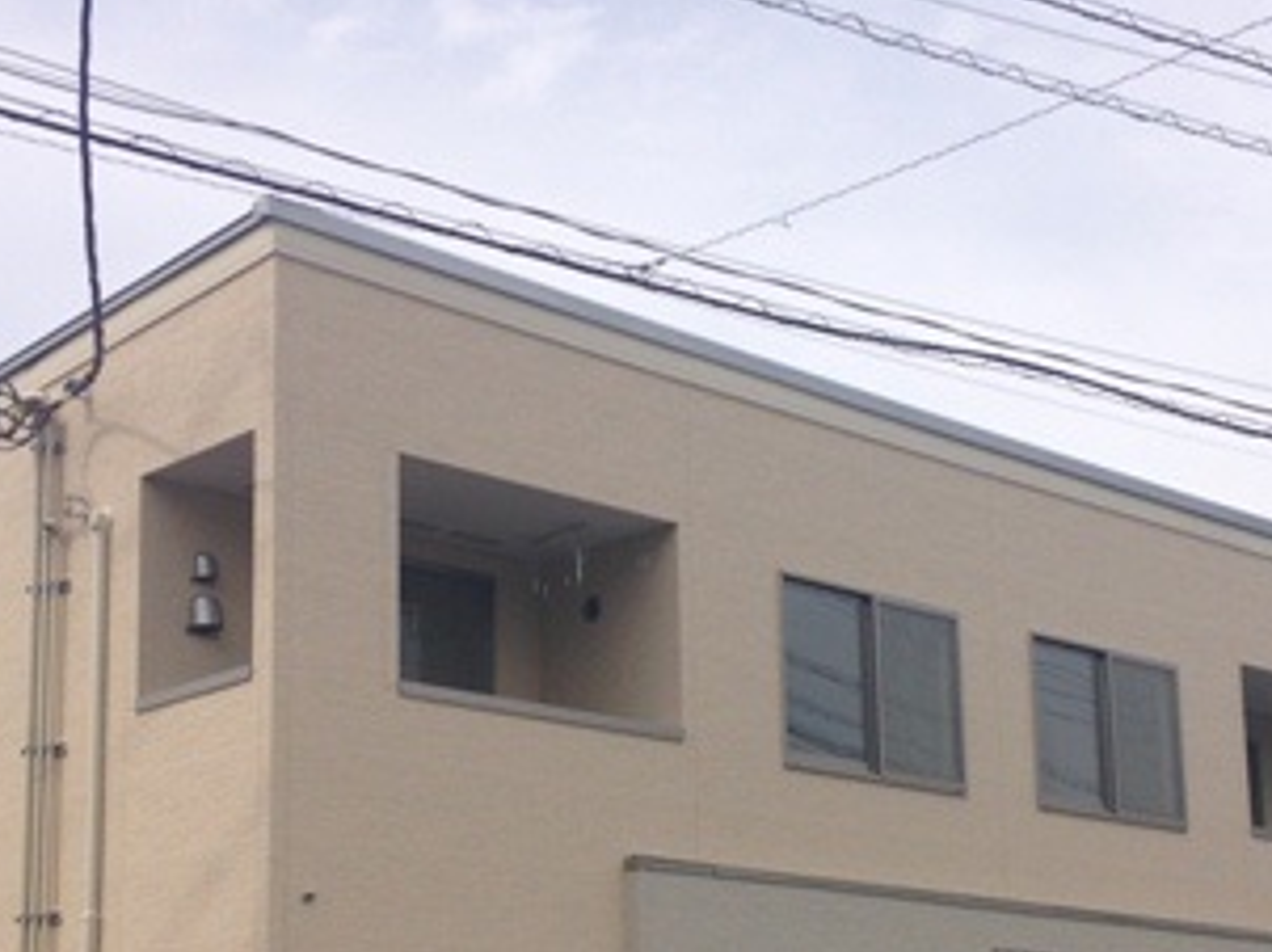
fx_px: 2570
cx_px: 741
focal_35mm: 70
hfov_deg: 27.8
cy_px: 758
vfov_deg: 20.7
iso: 50
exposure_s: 1/1808
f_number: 2.4
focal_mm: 4.12
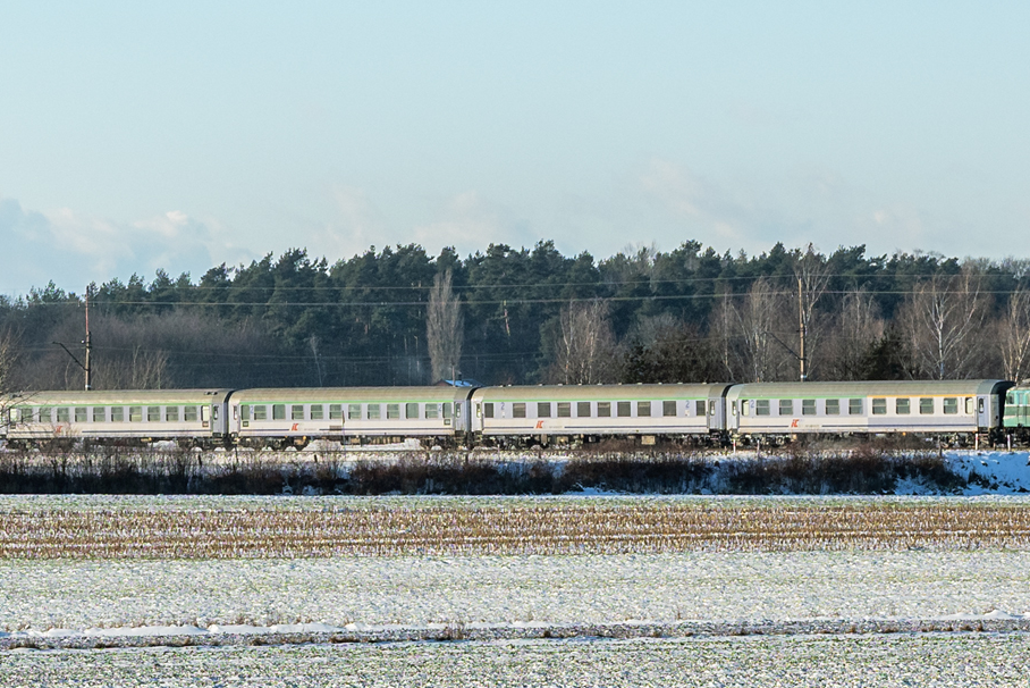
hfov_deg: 11.1
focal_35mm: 185
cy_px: 358
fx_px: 5294
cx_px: 639
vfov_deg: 7.4
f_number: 9
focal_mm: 70
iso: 125
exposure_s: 1/800
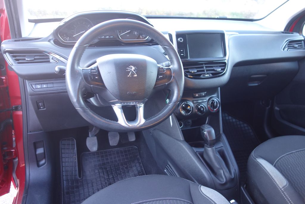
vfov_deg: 46.4
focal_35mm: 28
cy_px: 102
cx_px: 152
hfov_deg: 65.5
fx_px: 237
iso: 250
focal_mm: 10.4
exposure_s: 1/25
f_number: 2
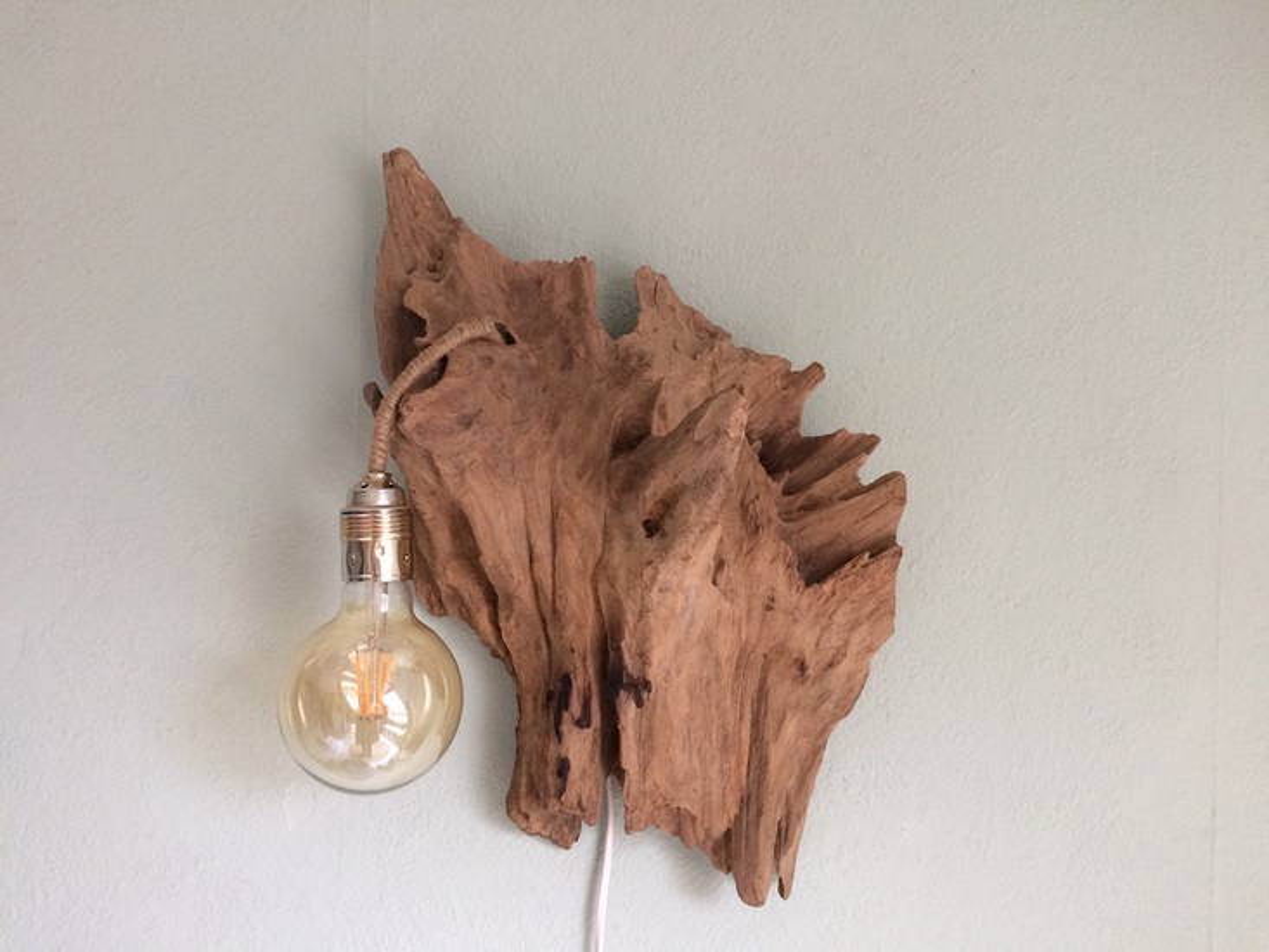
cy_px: 476
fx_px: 1063
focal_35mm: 29
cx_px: 634
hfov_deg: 61.7
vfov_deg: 48.2
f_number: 2.2
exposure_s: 1/33
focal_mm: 4.15
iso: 80
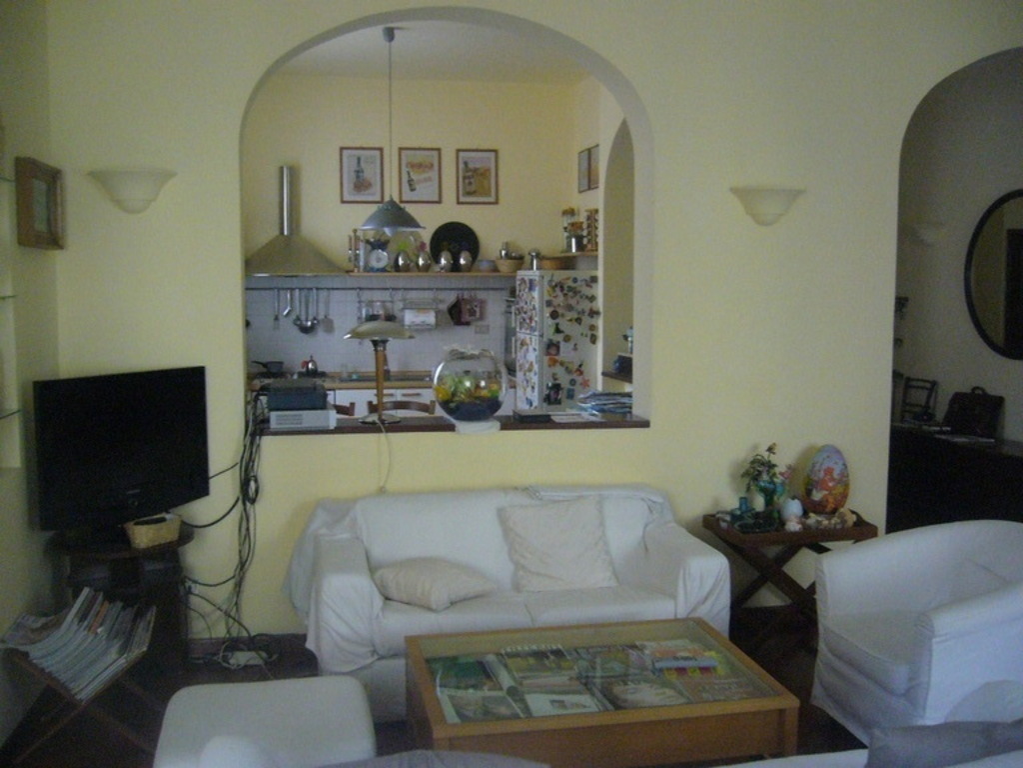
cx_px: 512
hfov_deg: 52.6
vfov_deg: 40.7
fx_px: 1034
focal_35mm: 35
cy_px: 384
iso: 400
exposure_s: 1/20
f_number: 2.8
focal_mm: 5.8
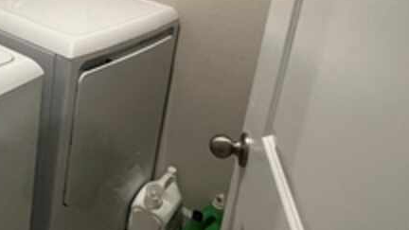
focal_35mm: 42
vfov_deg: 27.0
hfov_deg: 45.8
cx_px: 80
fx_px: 455
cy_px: 9
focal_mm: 1.57
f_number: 1.8
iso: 160
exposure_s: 1/60
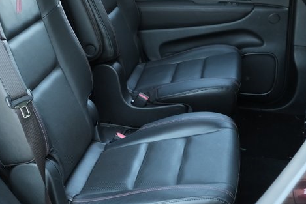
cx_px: 116
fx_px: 502
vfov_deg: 23.0
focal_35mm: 59
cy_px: 106
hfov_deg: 33.8
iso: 3200
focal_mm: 18
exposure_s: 1/250
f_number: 5
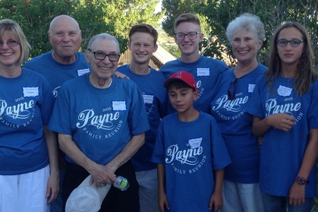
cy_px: 111
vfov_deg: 23.0
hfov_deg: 33.9
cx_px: 188
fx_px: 521
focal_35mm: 59
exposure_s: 1/155
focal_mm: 4.12
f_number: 2.4
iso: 50
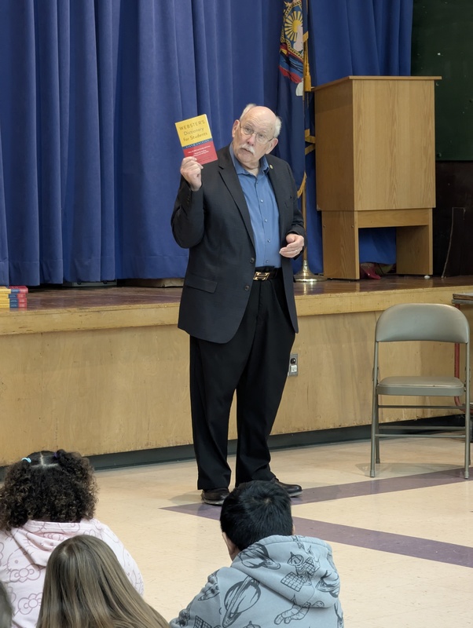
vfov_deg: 16.8
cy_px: 314
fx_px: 2127
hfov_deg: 12.7
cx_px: 236
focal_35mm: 117
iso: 836
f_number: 3.5
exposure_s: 1/30
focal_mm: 19
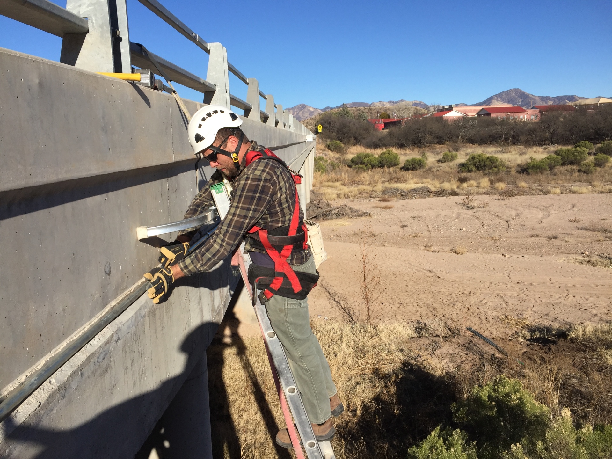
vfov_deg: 48.2
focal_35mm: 29
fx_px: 513
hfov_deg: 61.7
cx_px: 306
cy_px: 230
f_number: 2.2
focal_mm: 4.15
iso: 32
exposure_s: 1/2639
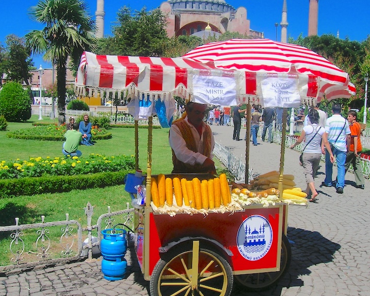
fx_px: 405
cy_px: 146
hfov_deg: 49.1
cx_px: 177
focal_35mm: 37
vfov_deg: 40.1
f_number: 4.9
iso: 50
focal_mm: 5.7
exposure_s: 1/480
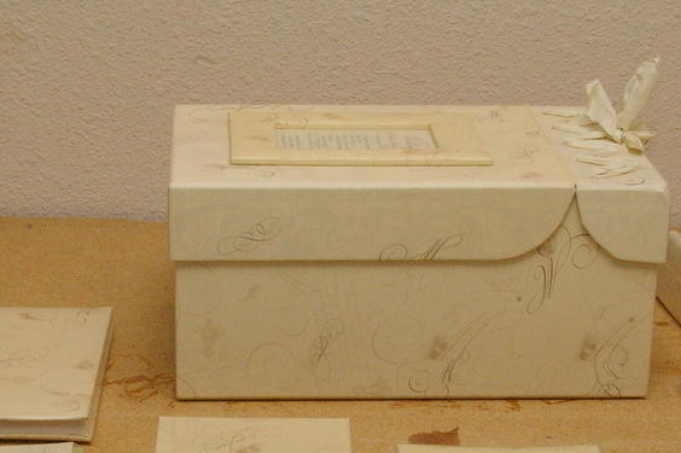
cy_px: 349
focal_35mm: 103
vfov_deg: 13.2
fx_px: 1949
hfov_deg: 19.8
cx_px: 331
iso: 1600
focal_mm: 31
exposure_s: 1/180
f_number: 27
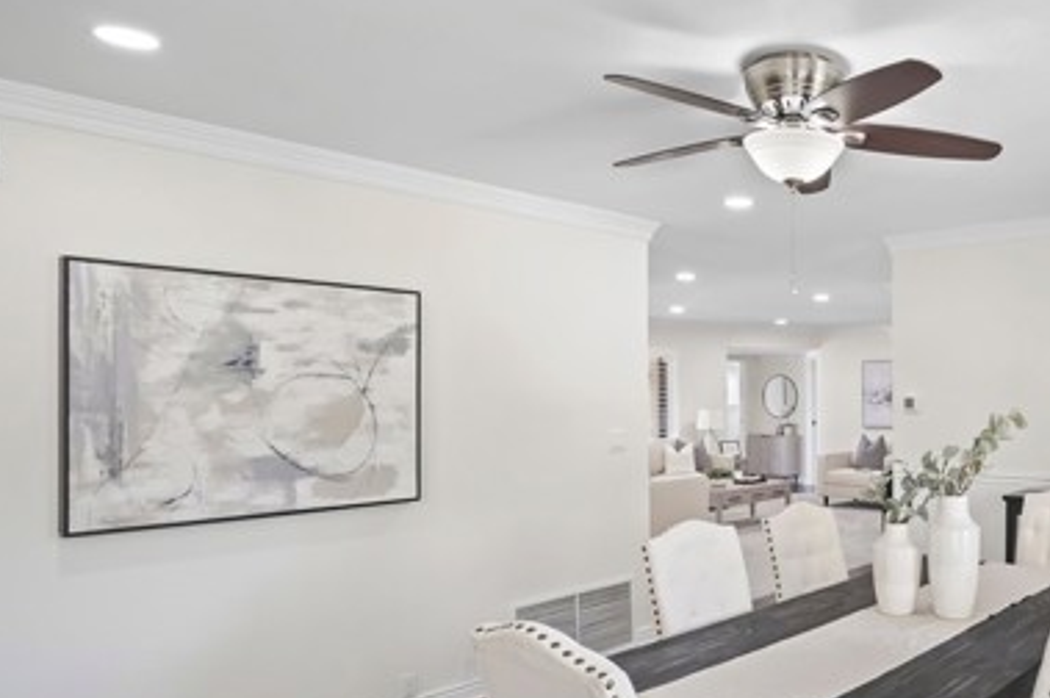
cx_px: 828
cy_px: 396
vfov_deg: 47.7
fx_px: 787
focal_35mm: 27
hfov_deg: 62.2
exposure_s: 1/30
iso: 5000
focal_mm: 16
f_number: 8
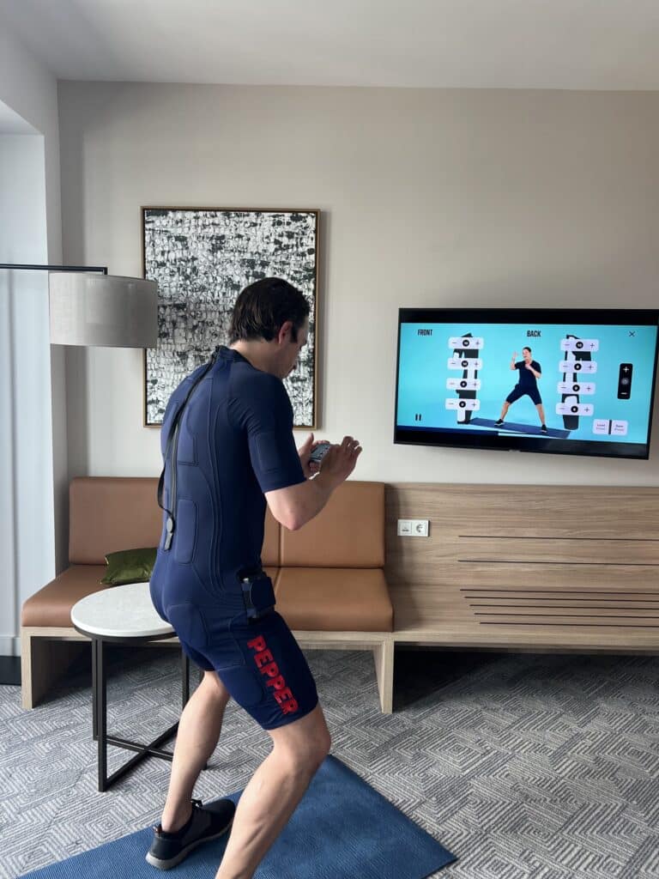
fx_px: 660
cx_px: 330
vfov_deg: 67.3
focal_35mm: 26
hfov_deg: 53.1
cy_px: 440
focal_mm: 5.7
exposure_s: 1/120
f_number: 1.5
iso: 64
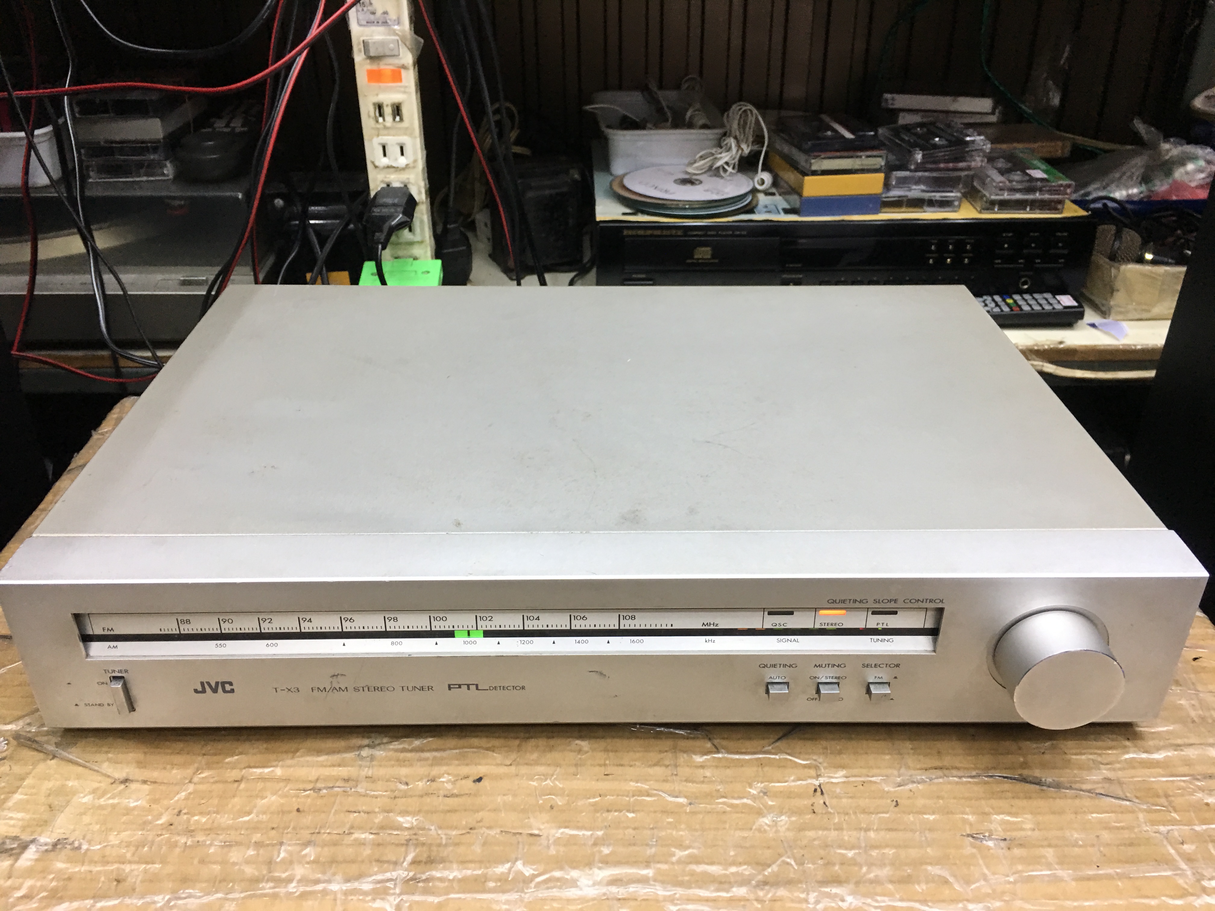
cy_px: 456
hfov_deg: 61.7
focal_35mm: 29
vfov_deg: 48.2
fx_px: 1018
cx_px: 608
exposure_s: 1/17
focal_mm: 4.15
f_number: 2.2
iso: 64
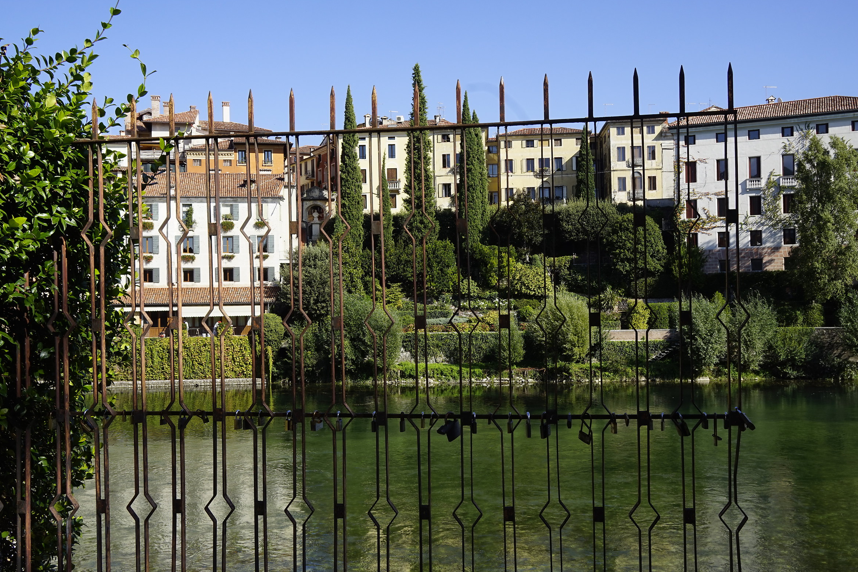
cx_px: 426
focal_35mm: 37
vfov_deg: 35.9
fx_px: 882
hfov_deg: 51.9
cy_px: 286
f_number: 13
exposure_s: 1/80
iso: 100
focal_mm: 24
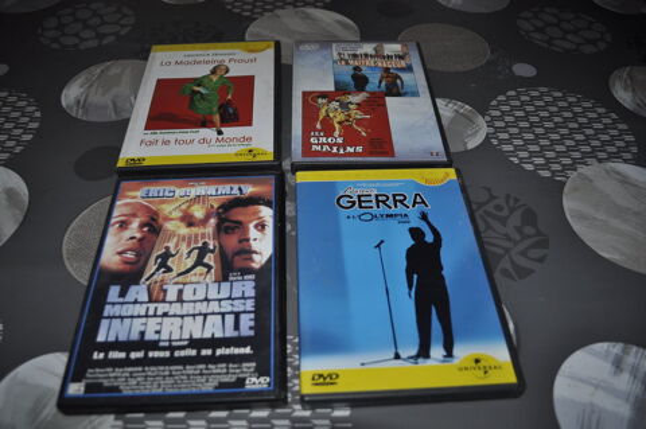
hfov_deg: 62.0
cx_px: 323
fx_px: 538
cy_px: 214
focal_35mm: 30
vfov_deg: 43.5
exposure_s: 1/60
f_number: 3.8
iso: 220
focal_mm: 20
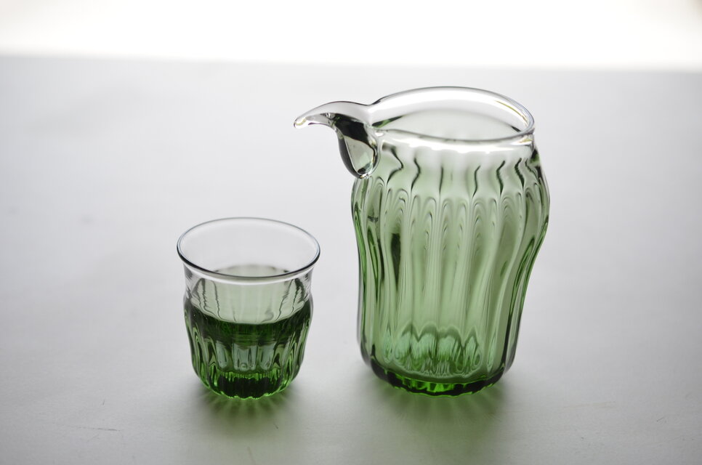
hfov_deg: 33.5
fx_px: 1168
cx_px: 351
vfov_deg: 22.5
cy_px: 232
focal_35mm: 60
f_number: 3
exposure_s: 1/3200
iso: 640
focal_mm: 40
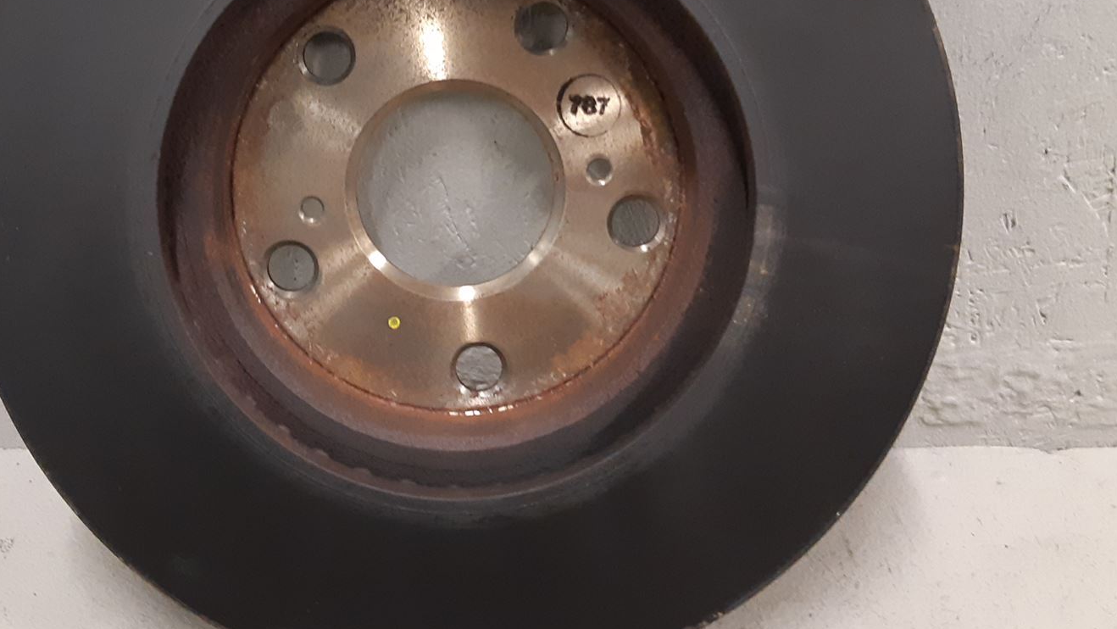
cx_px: 429
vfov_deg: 26.9
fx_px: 1303
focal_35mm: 44
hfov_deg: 46.0
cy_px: 191
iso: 250
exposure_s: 1/50
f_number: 1.7
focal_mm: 3.93
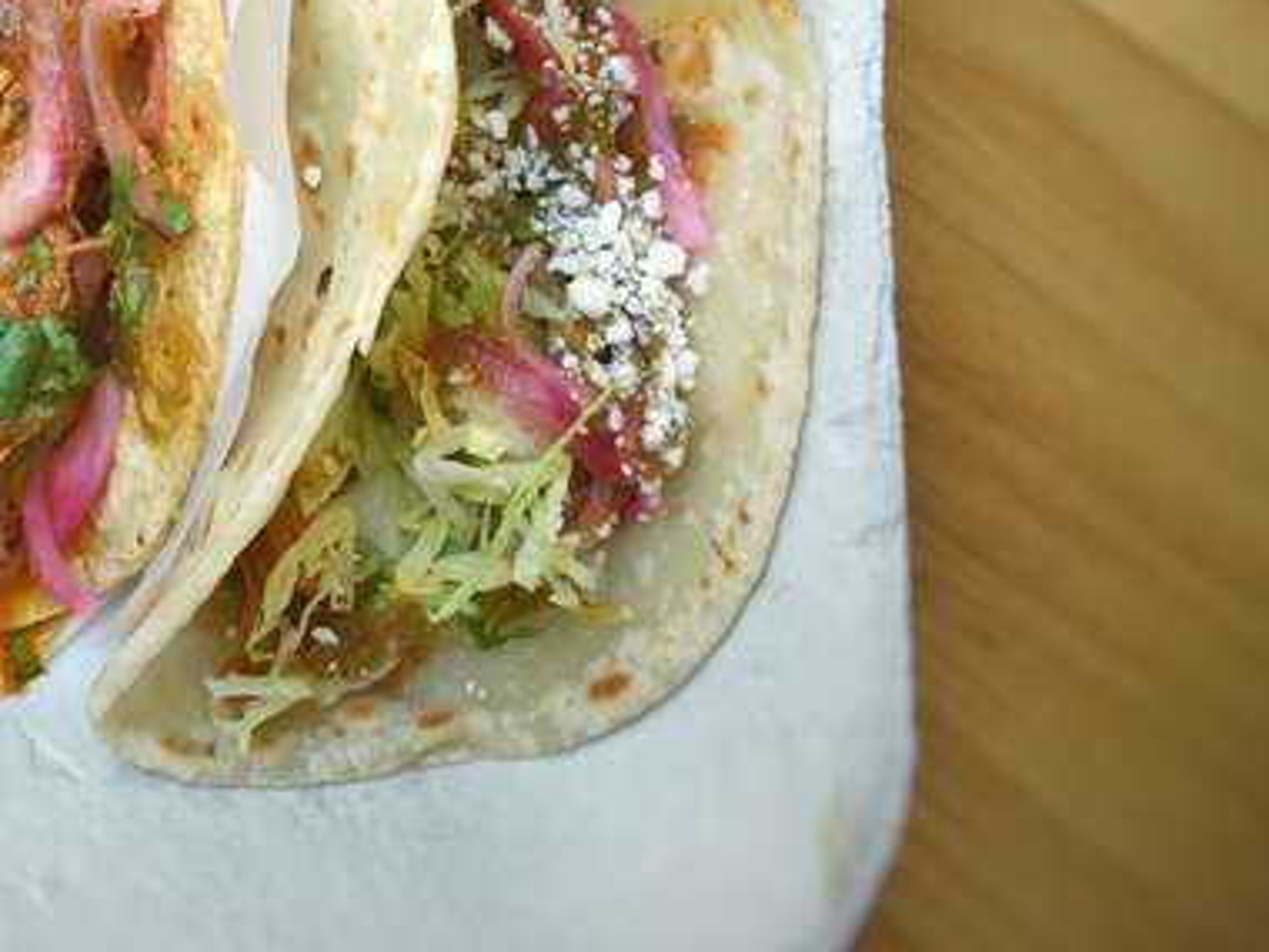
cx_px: 160
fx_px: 2236
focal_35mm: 61
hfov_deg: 30.5
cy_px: -23
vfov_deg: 23.0
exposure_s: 1/151
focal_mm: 4.15
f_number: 2.2
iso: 32
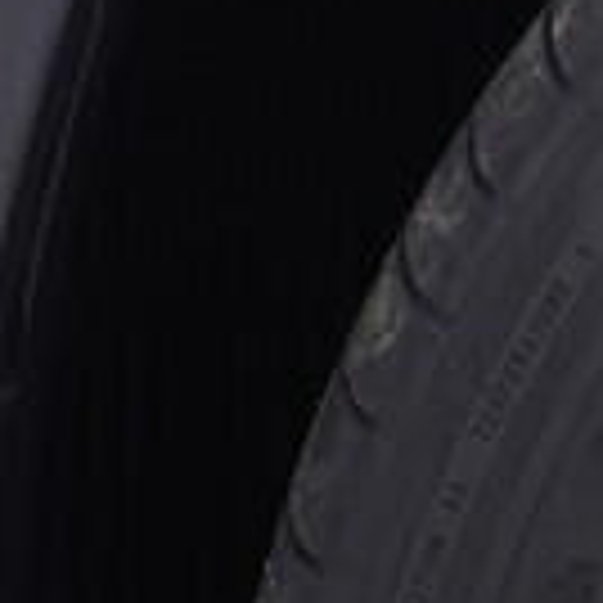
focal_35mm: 330
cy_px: 801
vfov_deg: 5.3
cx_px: 1944
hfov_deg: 5.0
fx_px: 6504
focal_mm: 24
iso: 125
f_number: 3.2
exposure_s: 1/50
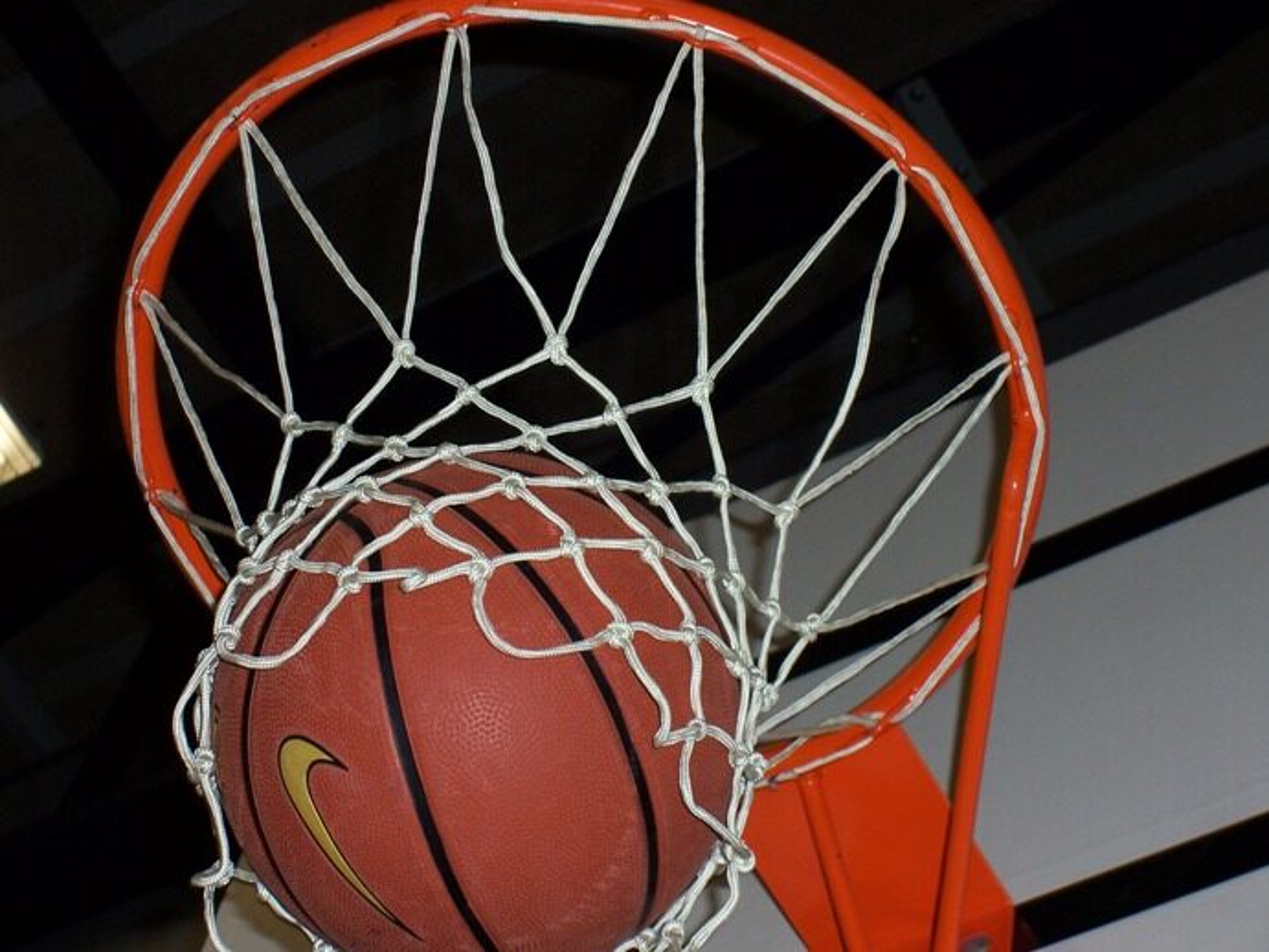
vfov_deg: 14.5
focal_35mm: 102
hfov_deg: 19.3
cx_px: 634
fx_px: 3739
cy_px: 476
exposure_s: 1/90
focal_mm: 16.8
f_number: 4.6
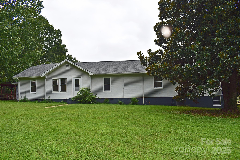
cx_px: 120
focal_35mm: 27
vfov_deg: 47.9
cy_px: 80
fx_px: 180
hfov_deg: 67.4
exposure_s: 1/200
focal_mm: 18
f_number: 7.1
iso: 100
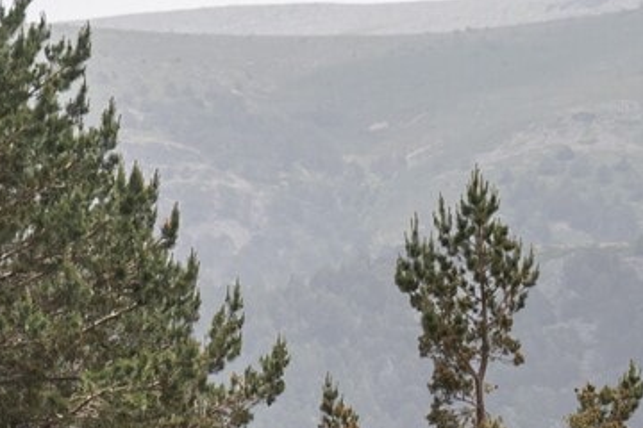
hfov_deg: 6.0
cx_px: 1172
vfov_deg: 4.0
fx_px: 6001
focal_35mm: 336
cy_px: 1084
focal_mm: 63
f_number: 8
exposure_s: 1/60
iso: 100
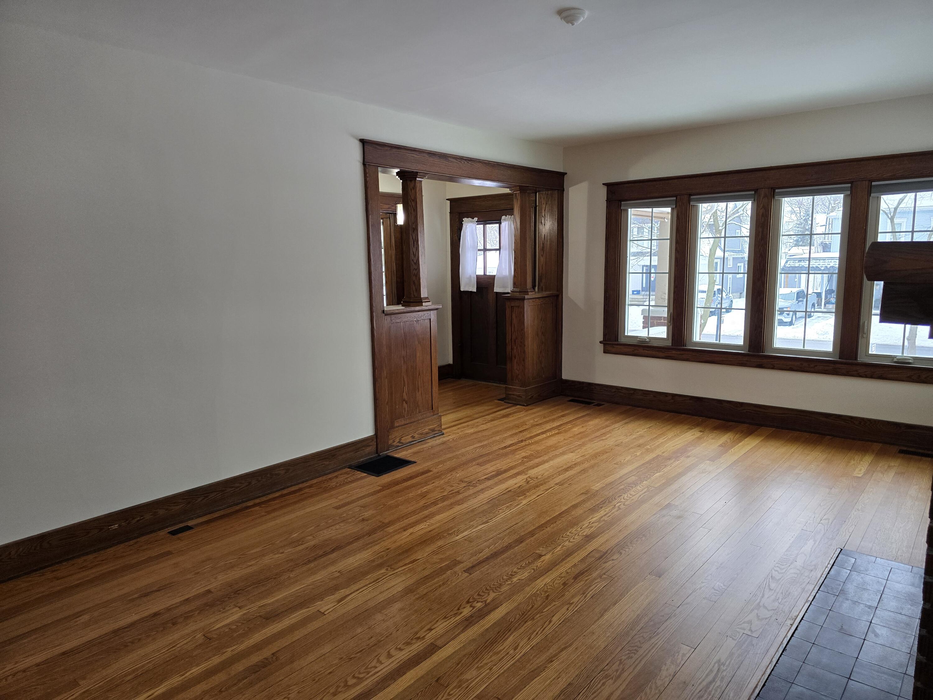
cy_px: 350
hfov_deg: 73.9
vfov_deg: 58.9
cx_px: 466
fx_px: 620
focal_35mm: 23
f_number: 1.7
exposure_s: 1/180
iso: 200
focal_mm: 6.3
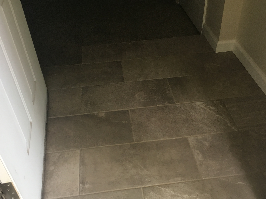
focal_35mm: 39
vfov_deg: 36.6
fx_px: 300
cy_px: 124
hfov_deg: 47.9
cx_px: 138
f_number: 2.2
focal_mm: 4.15
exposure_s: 1/30
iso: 80
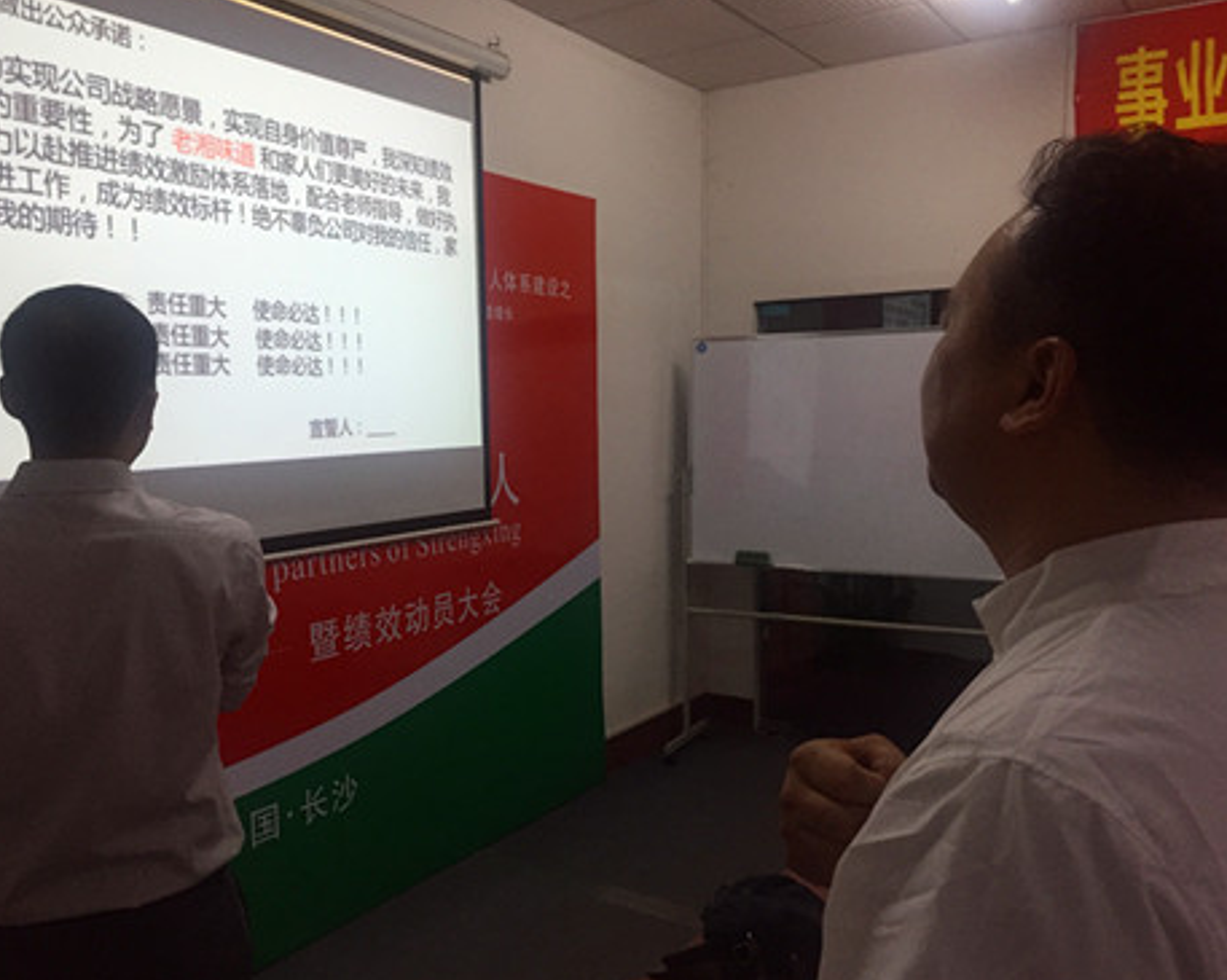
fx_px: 1125
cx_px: 569
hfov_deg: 57.2
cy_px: 487
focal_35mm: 31
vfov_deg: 47.1
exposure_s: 1/33
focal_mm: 4.15
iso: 64
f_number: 2.2
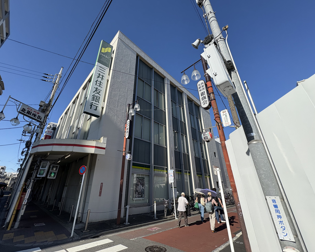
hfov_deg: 96.7
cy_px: 122
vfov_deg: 84.0
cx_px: 151
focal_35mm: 15
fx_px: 140
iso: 50
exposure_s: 1/1370
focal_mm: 2.22
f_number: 2.2
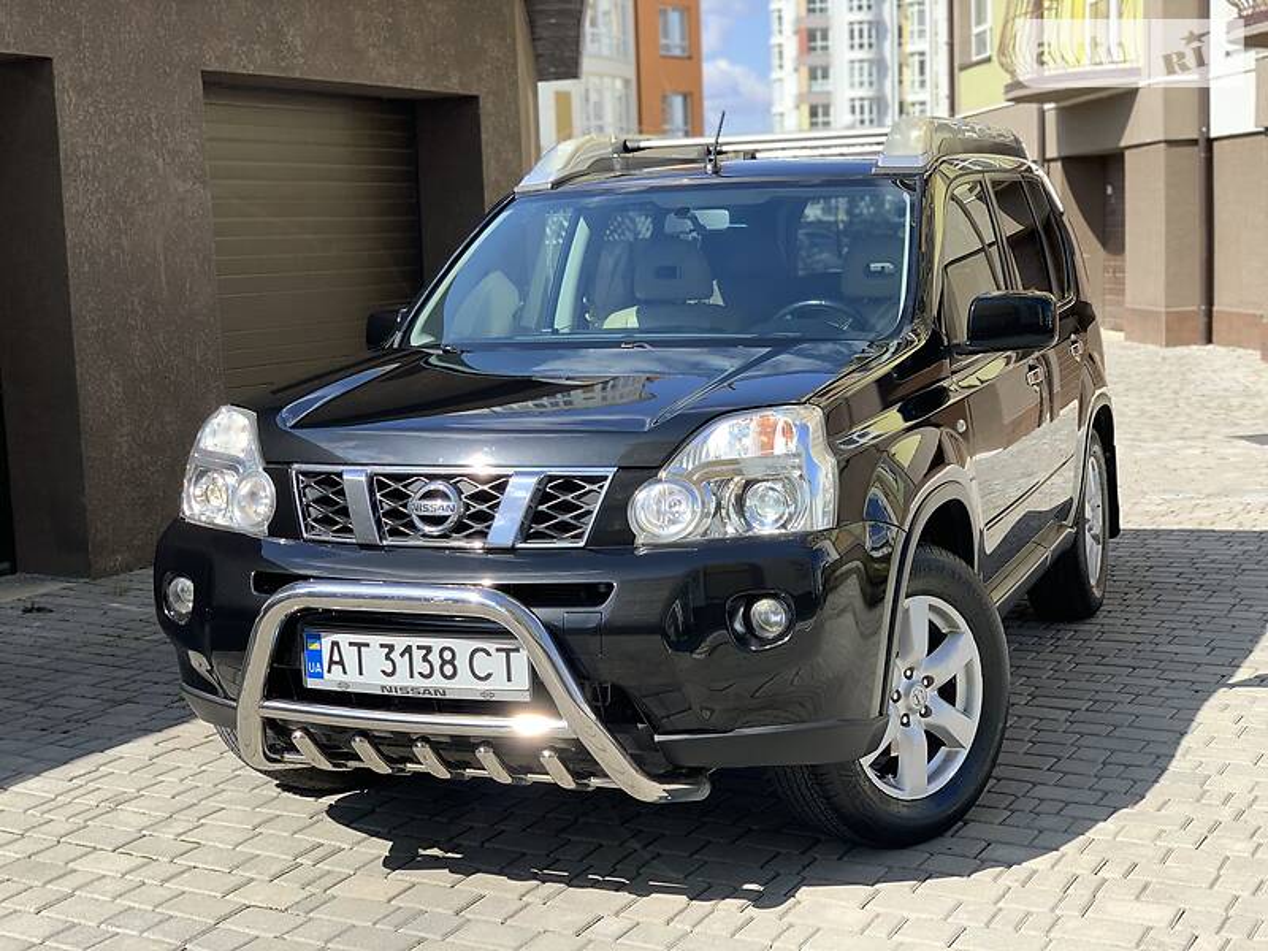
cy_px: 476
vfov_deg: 28.0
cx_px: 634
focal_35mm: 52
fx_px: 1905
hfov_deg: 36.8
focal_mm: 6
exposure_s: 1/448
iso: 16
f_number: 2.4
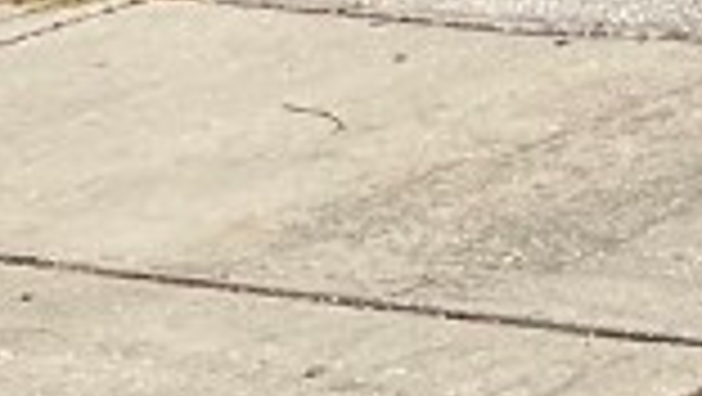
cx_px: 1976
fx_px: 3856
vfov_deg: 5.5
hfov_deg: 8.9
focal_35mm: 207
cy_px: -837
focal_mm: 3
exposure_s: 1/3534
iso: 20
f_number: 1.8
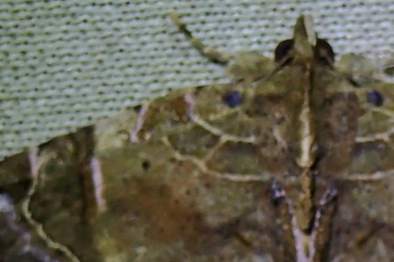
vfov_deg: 5.6
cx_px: 294
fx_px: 2670
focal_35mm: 244
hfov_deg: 8.4
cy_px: 211
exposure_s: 1/400
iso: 125
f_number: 6.3
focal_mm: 18
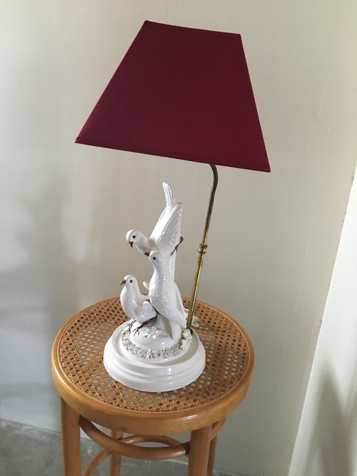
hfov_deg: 48.2
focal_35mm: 29
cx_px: 178
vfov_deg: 61.7
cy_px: 238
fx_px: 399
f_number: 2.2
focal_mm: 4.15
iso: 250
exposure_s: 1/15
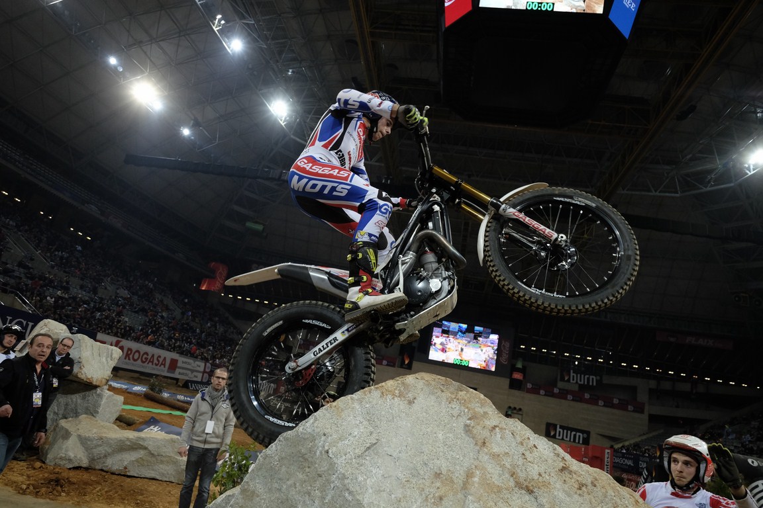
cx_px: 382
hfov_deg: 76.1
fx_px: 487
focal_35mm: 23
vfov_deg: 55.1
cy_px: 254
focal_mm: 15.1
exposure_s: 1/500
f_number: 4
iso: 1600
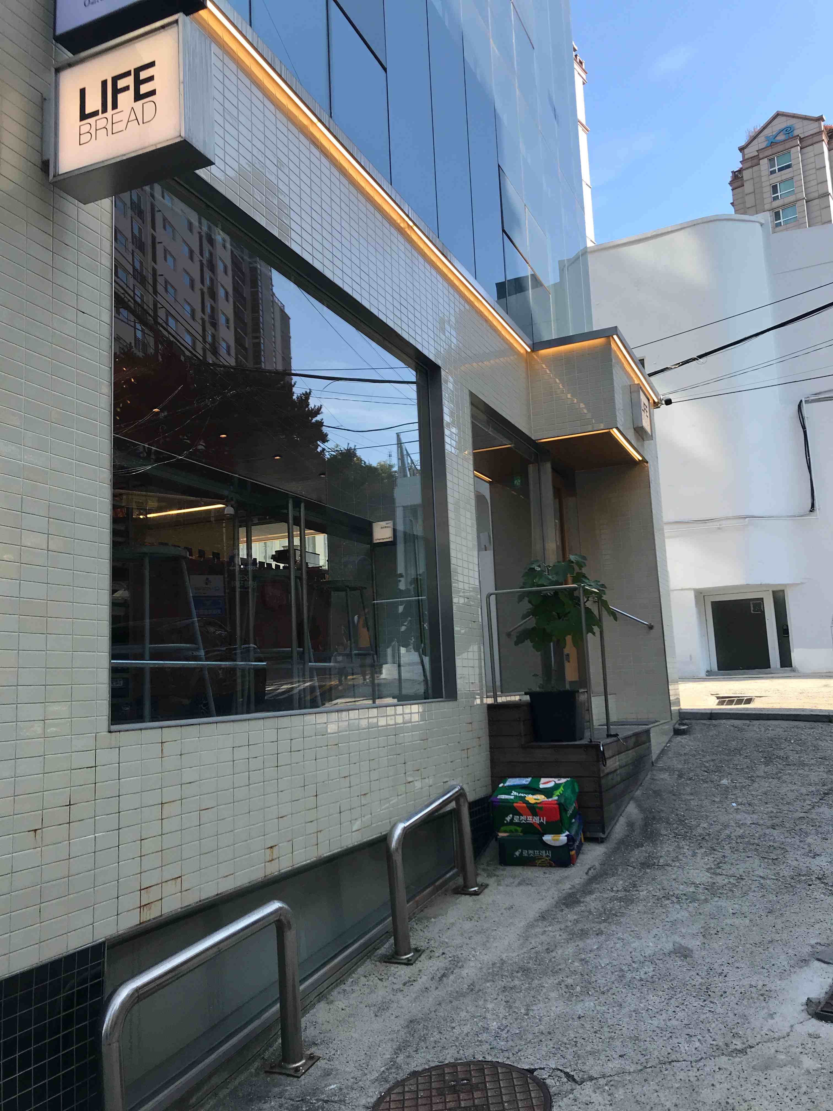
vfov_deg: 63.4
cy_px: 556
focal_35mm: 28
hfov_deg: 49.7
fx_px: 898
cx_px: 416
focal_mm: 3.99
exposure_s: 1/785
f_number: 1.8
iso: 20
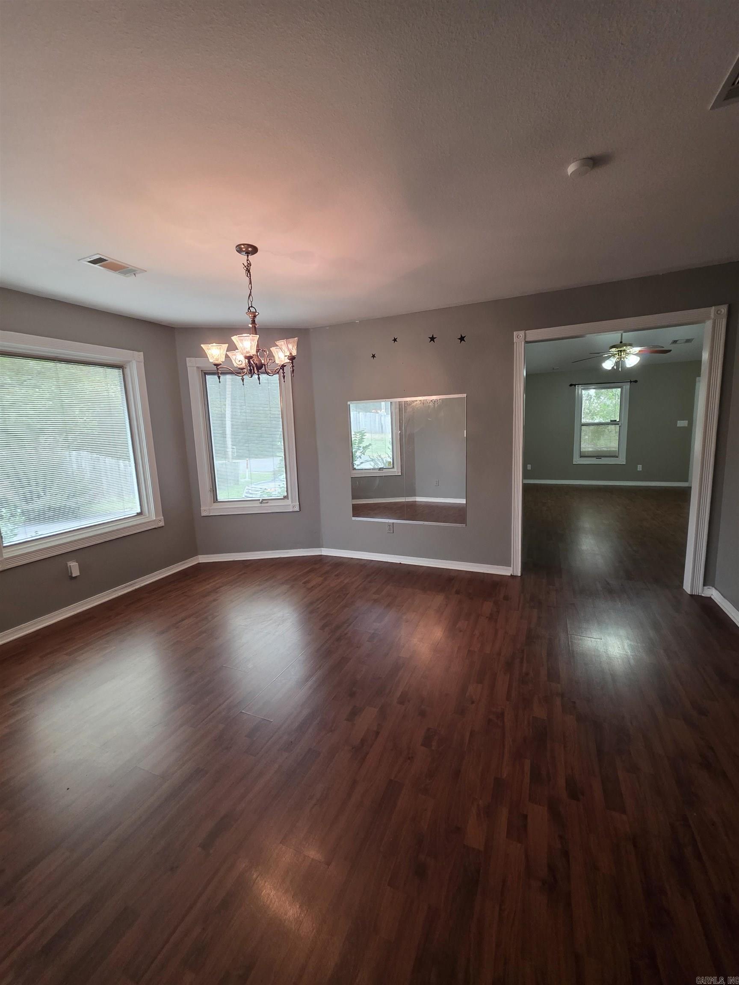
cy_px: 492
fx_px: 370
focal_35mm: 13
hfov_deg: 89.9
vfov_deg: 106.2
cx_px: 370
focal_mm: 2.2
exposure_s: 1/60
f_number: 1.9
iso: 250
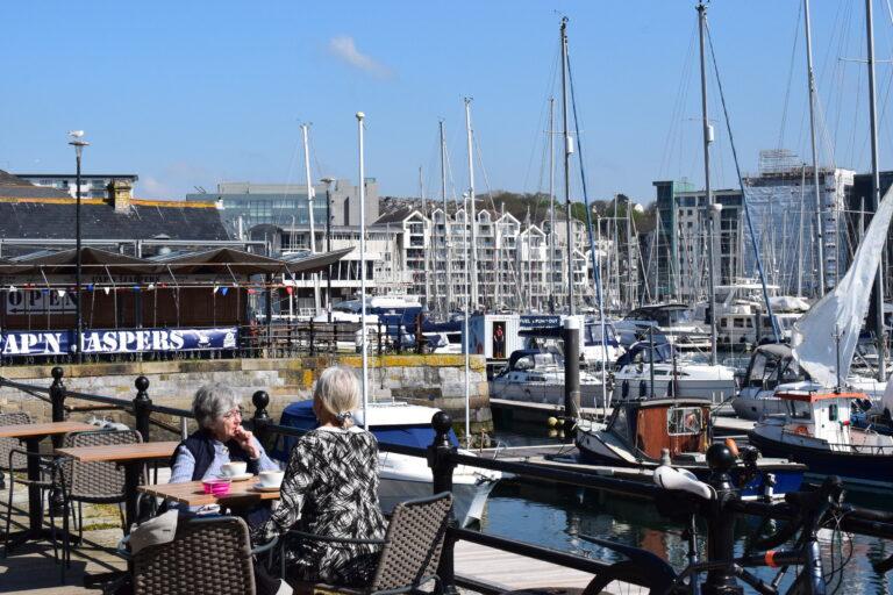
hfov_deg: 29.2
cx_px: 446
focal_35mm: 69
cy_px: 298
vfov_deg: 19.7
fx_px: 1711
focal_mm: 46
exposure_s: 1/2000
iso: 1600
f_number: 14
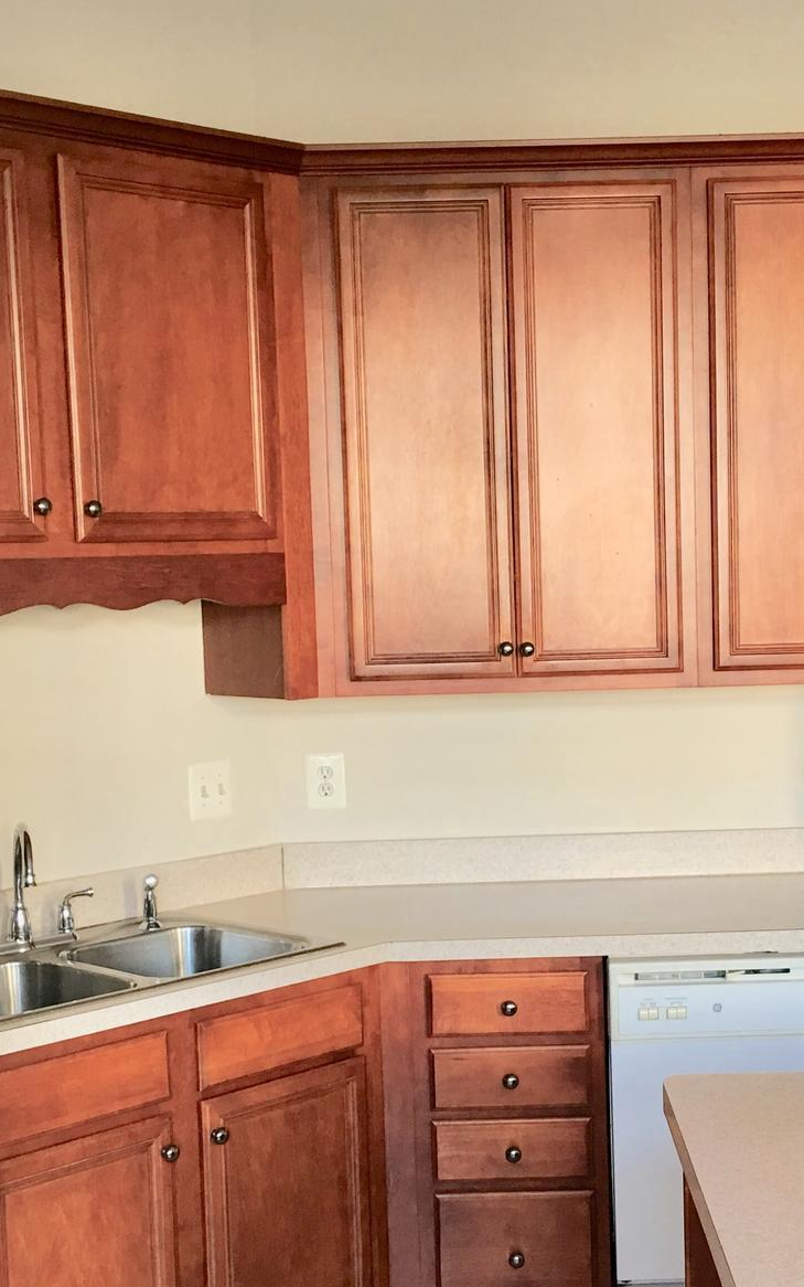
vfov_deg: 37.4
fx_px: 1893
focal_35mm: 54
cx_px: 530
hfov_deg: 23.9
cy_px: 738
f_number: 2.2
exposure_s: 1/15
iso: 25
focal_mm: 4.15
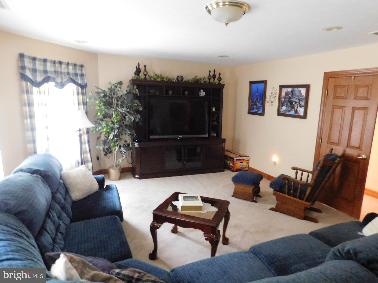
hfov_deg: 73.9
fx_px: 251
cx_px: 189
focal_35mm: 23
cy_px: 142
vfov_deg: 58.9
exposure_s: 1/6
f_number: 3
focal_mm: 4
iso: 800
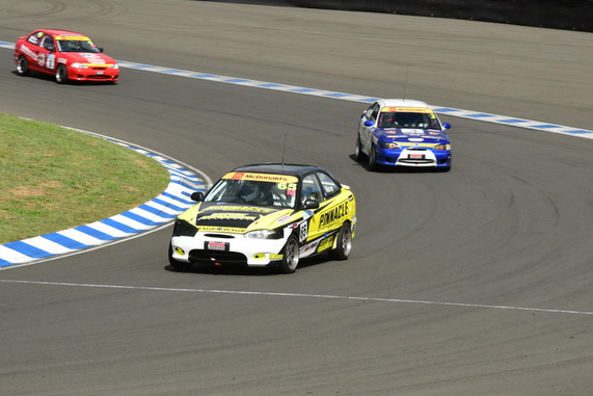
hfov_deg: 12.2
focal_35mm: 168
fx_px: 2768
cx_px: 273
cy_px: 212
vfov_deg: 8.2
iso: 200
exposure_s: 1/400
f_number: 11
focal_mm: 80
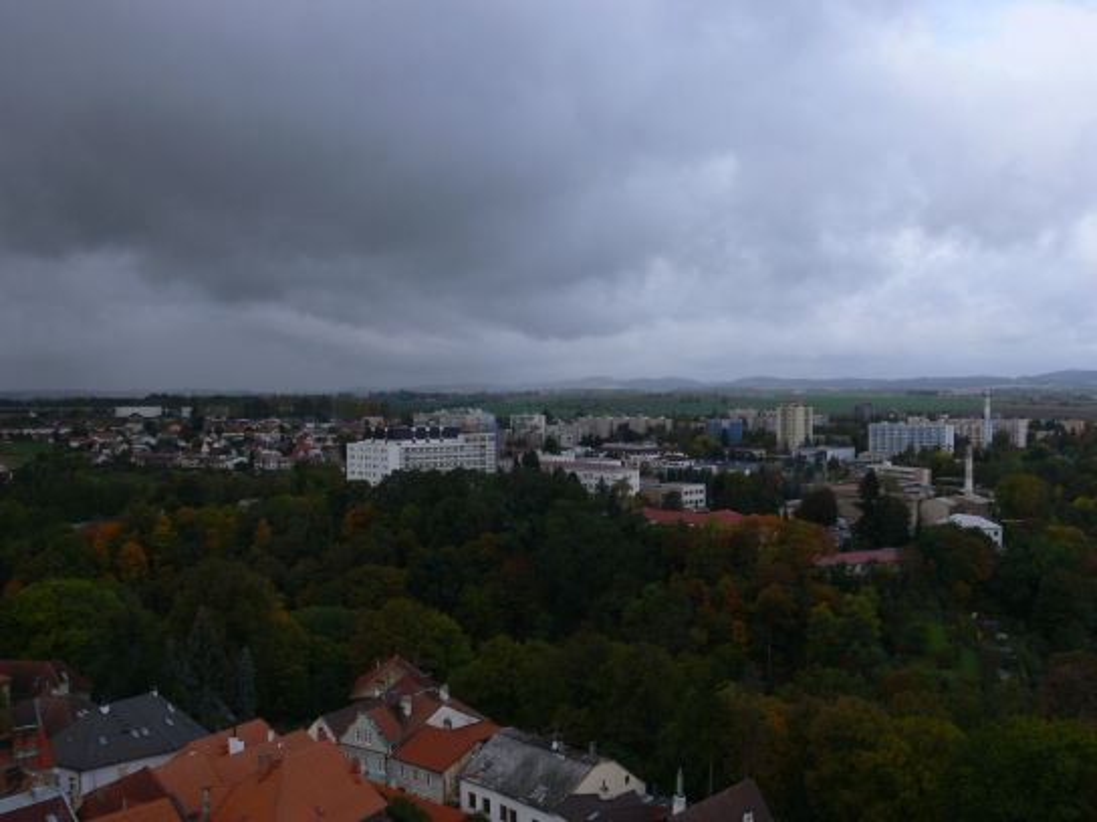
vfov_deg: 40.7
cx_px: 548
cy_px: 411
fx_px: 1109
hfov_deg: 52.6
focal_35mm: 35
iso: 100
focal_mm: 7.4
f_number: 5.6
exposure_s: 1/320
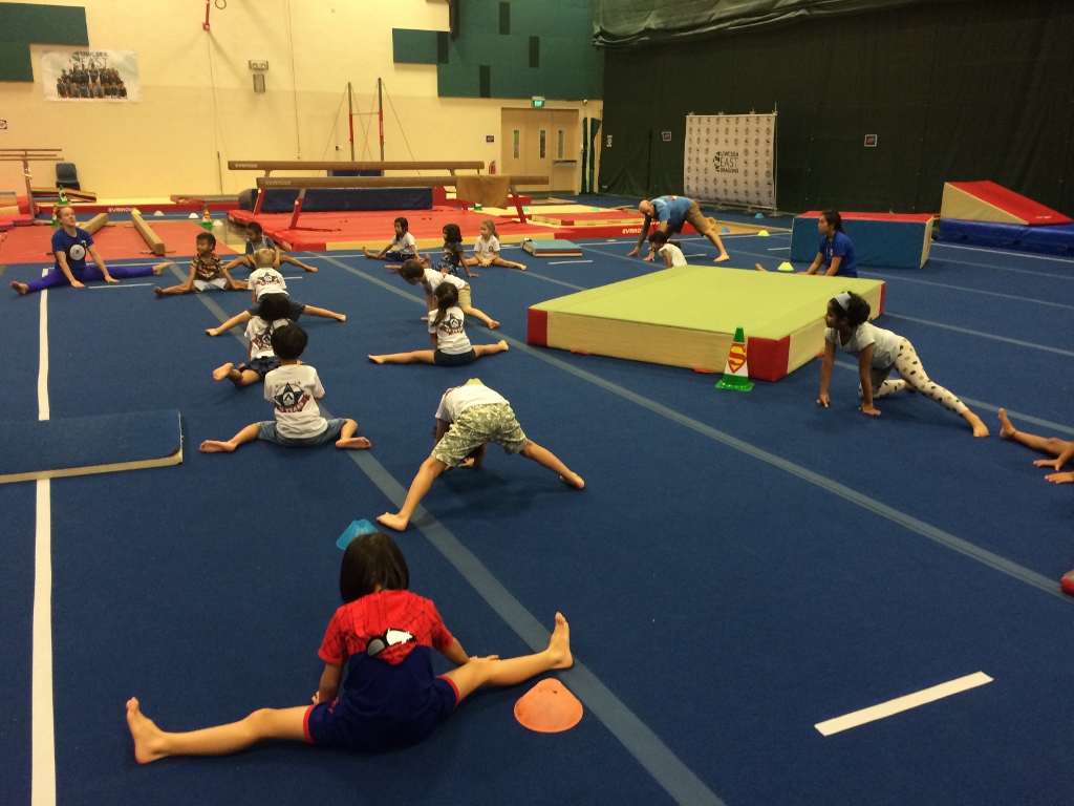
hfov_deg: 61.7
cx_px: 537
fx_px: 900
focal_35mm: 29
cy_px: 403
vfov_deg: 48.2
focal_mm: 4.15
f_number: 2.2
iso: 125
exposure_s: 1/33
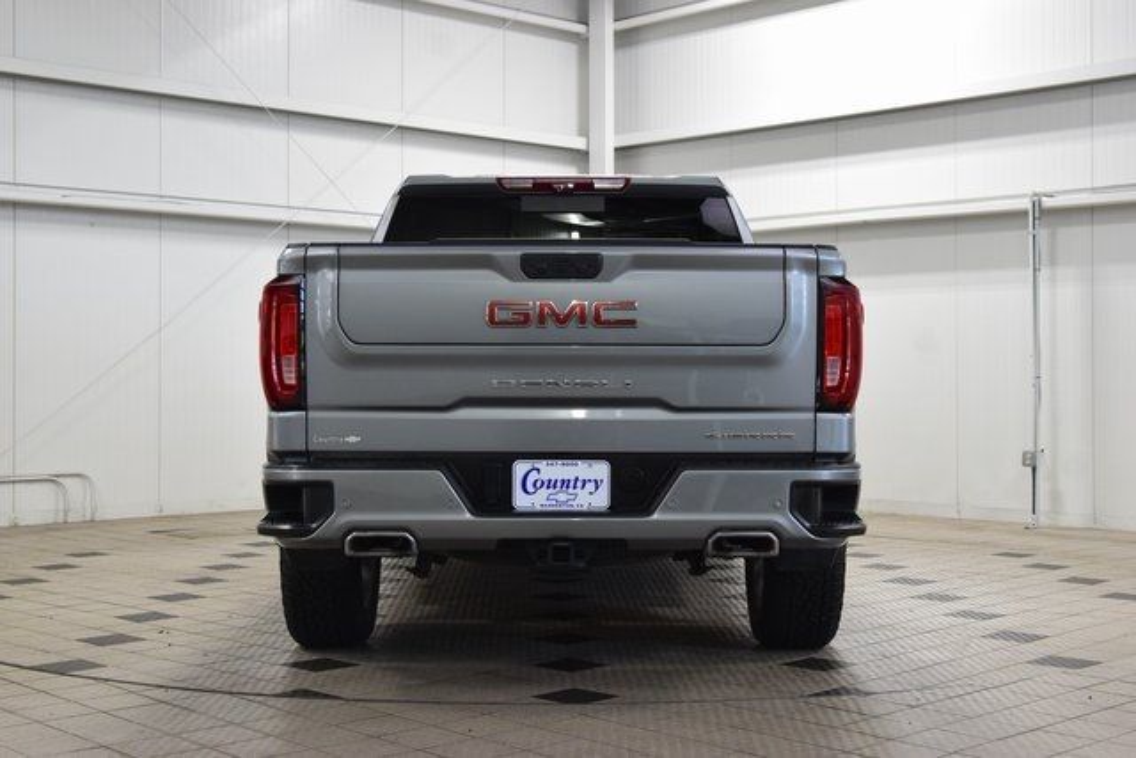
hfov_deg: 38.9
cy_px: 379
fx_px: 1610
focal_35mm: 51
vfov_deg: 26.5
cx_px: 568
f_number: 6.3
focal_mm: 34
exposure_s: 1/60
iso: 1600
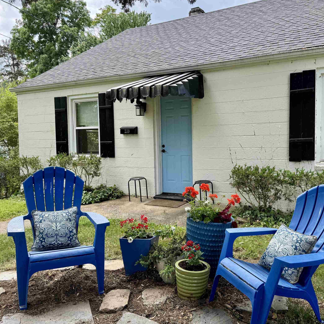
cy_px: 156
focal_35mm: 31
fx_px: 328
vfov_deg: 52.5
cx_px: 193
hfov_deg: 52.2
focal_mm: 6.76
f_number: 1.78
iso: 80
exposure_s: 1/1010
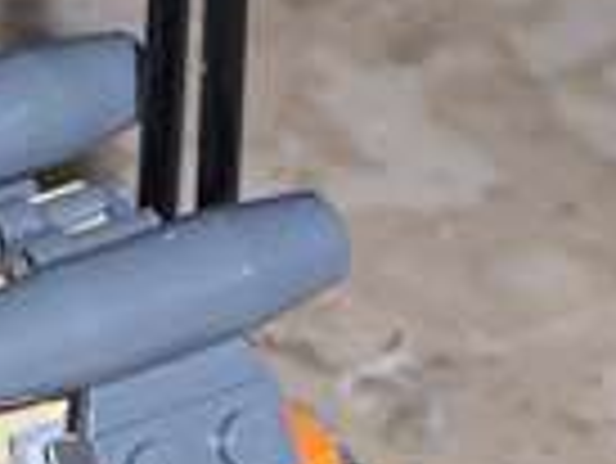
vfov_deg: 4.7
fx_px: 5610
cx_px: 99
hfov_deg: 6.3
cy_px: 554
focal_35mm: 315
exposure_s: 1/125
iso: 200
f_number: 4.8
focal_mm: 18.6
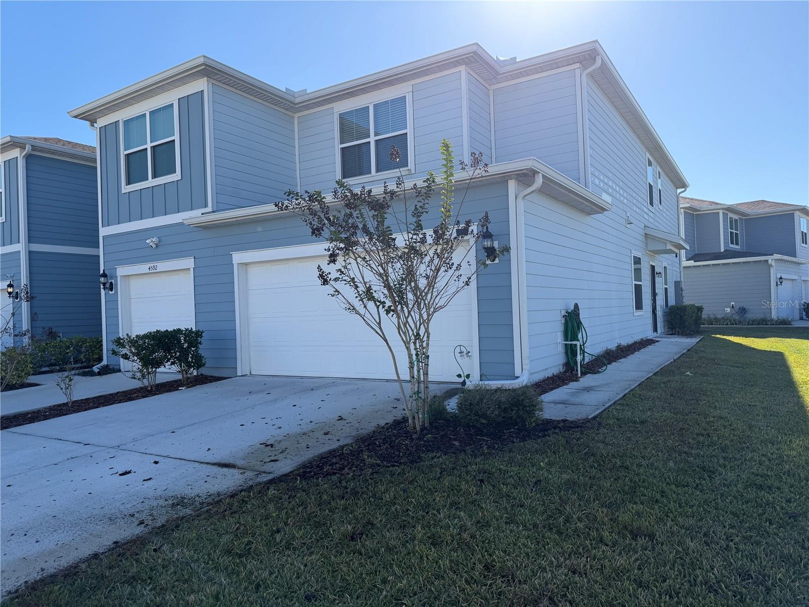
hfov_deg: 71.6
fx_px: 561
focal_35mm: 24
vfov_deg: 56.8
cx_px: 404
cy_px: 304
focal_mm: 6.76
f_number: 1.78
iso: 100
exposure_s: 1/3759
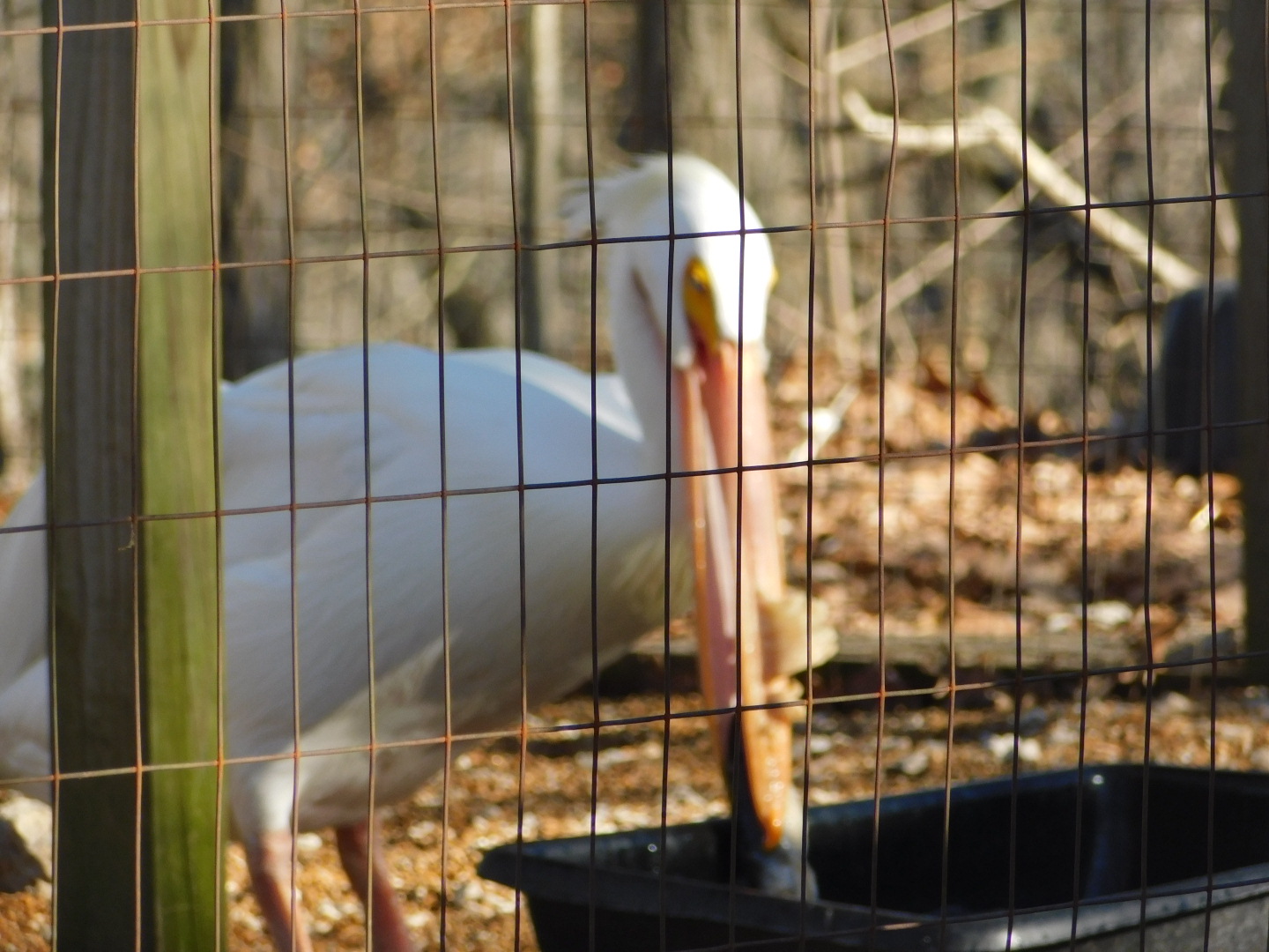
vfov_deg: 2.9
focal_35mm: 514
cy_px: 476
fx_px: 18843
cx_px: 634
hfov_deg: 3.9
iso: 140
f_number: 6
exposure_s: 1/160
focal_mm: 91.2
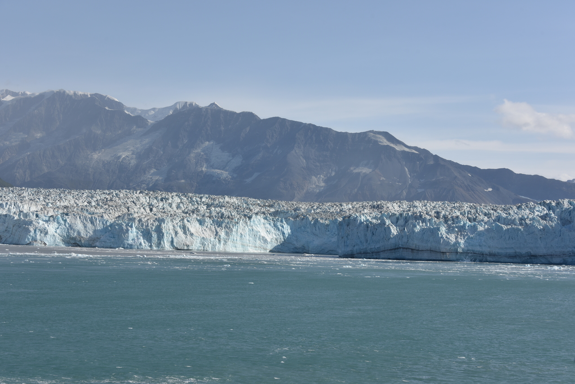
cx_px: 288
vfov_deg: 21.9
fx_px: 990
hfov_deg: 32.4
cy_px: 192
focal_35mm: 62
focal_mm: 62
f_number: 10
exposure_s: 1/400
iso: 100
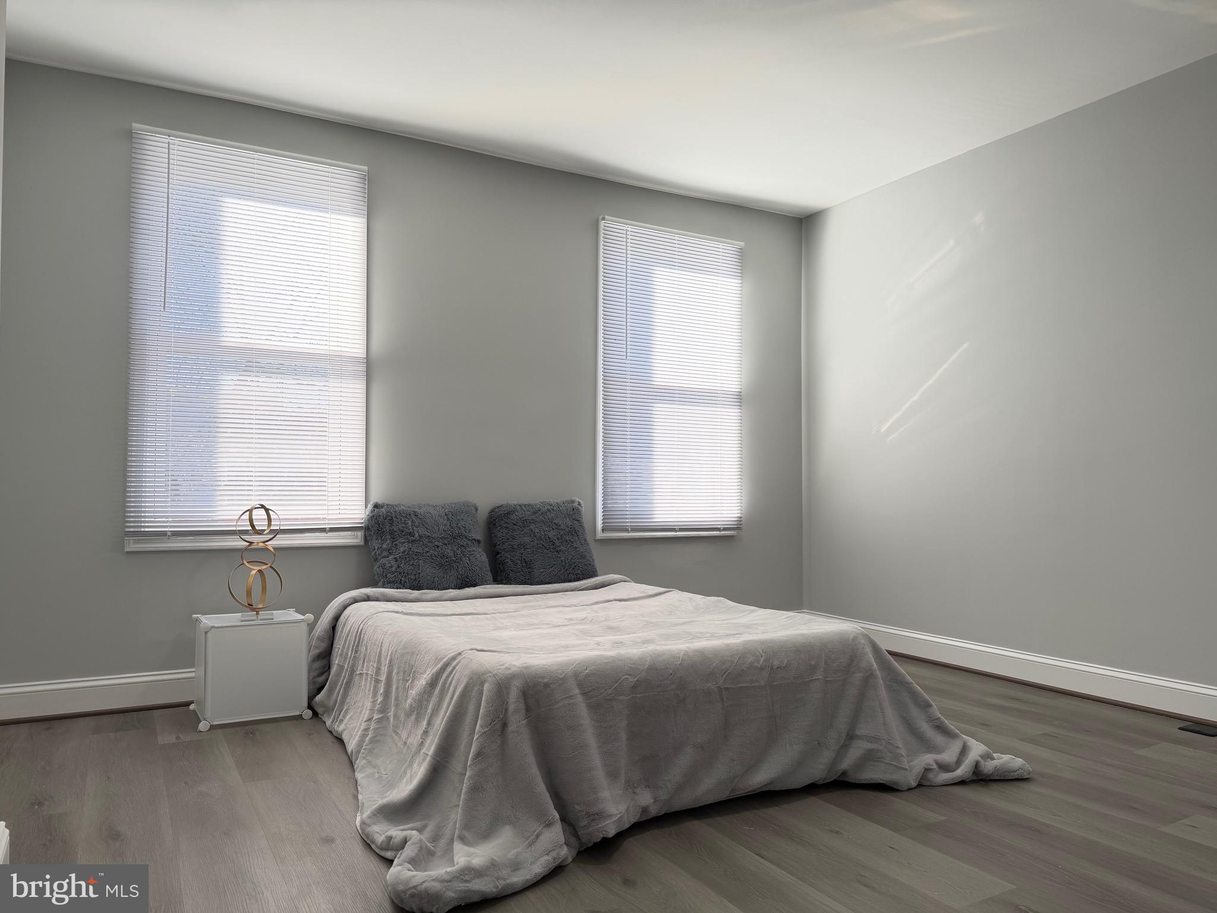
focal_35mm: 24
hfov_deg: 71.6
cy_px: 456
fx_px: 844
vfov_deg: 56.8
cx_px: 608
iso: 80
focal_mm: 6.76
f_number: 1.78
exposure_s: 1/177
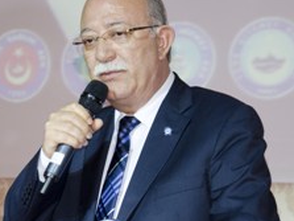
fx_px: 1621
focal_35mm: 191
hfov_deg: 10.4
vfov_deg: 7.8
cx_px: 105
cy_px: 125
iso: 800
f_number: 5.3
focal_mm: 66
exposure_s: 1/60
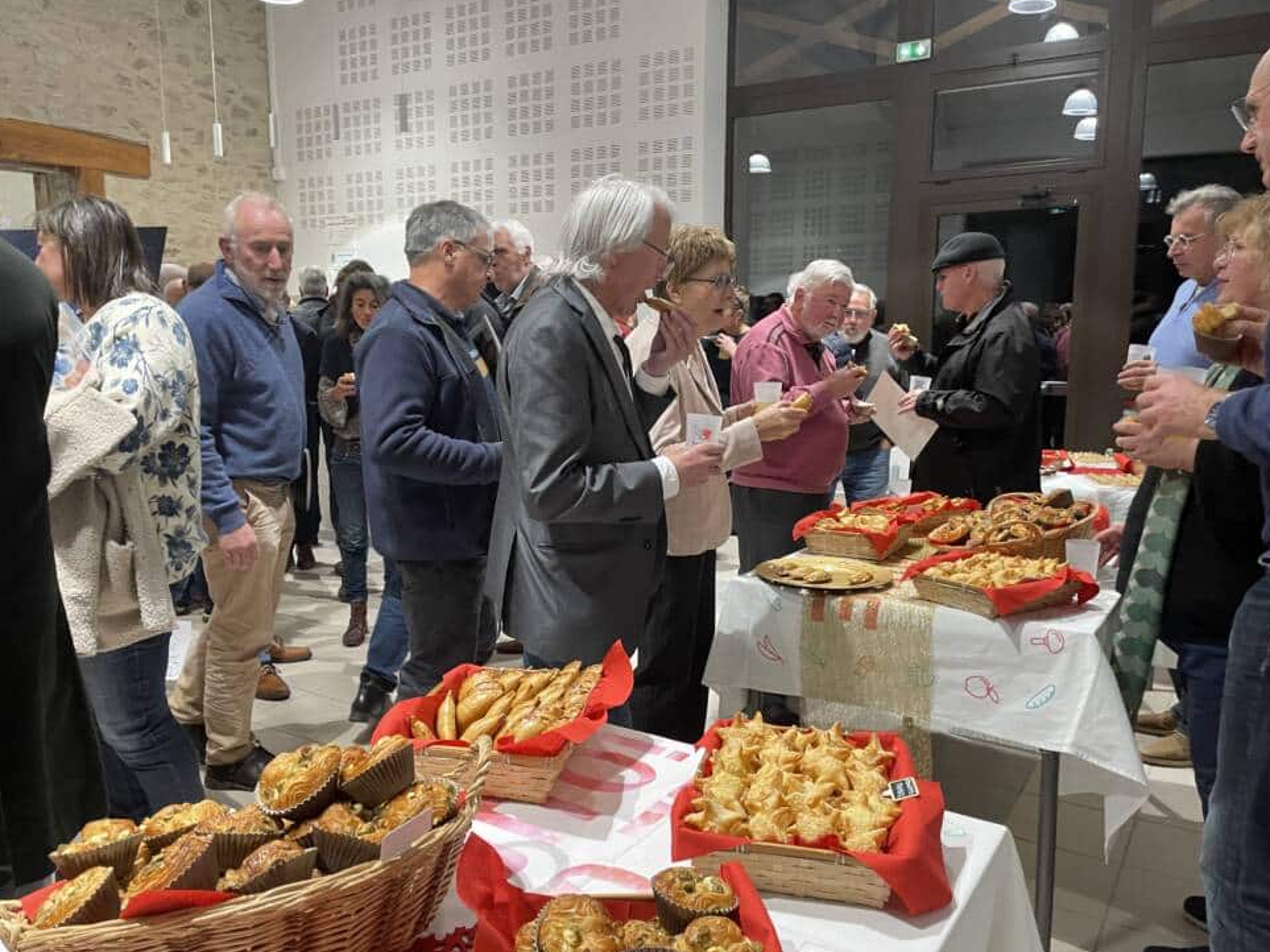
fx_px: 990
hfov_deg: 65.3
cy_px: 475
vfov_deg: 51.3
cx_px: 619
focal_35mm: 27
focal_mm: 4.2
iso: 200
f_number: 1.6
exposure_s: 1/50
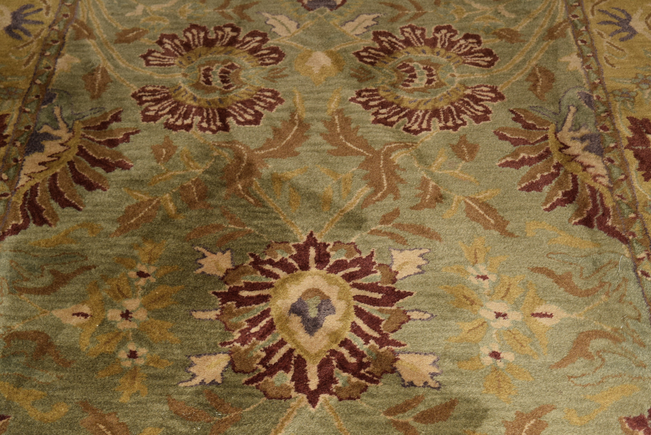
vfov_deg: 22.7
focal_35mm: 60
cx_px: 326
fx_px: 1086
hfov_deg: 33.4
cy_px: 218
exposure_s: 1/60
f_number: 8
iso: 280
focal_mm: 40
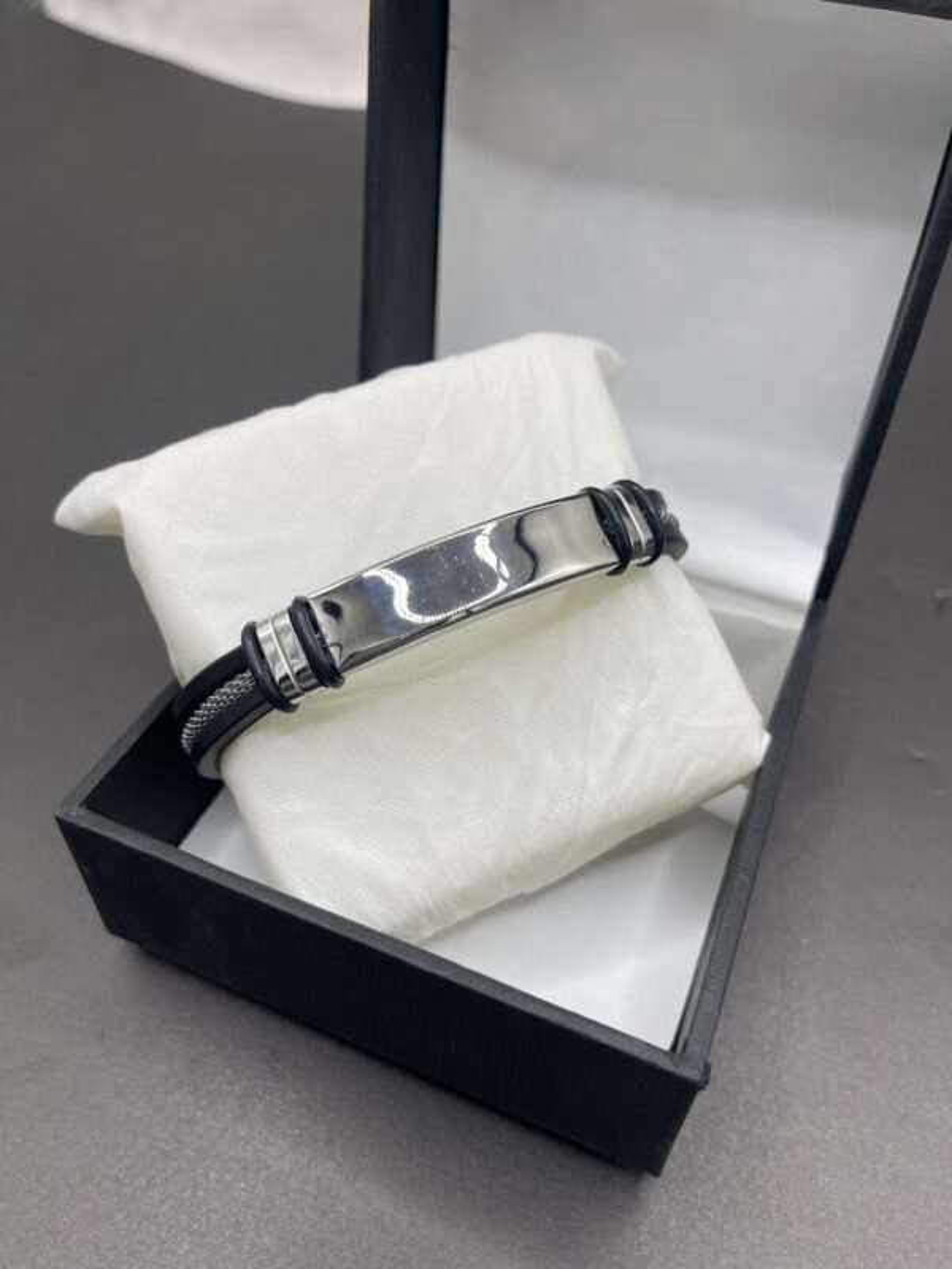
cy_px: 634
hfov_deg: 54.9
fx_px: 917
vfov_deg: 69.4
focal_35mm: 25
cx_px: 476
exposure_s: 1/684
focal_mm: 5.1
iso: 32
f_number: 1.6
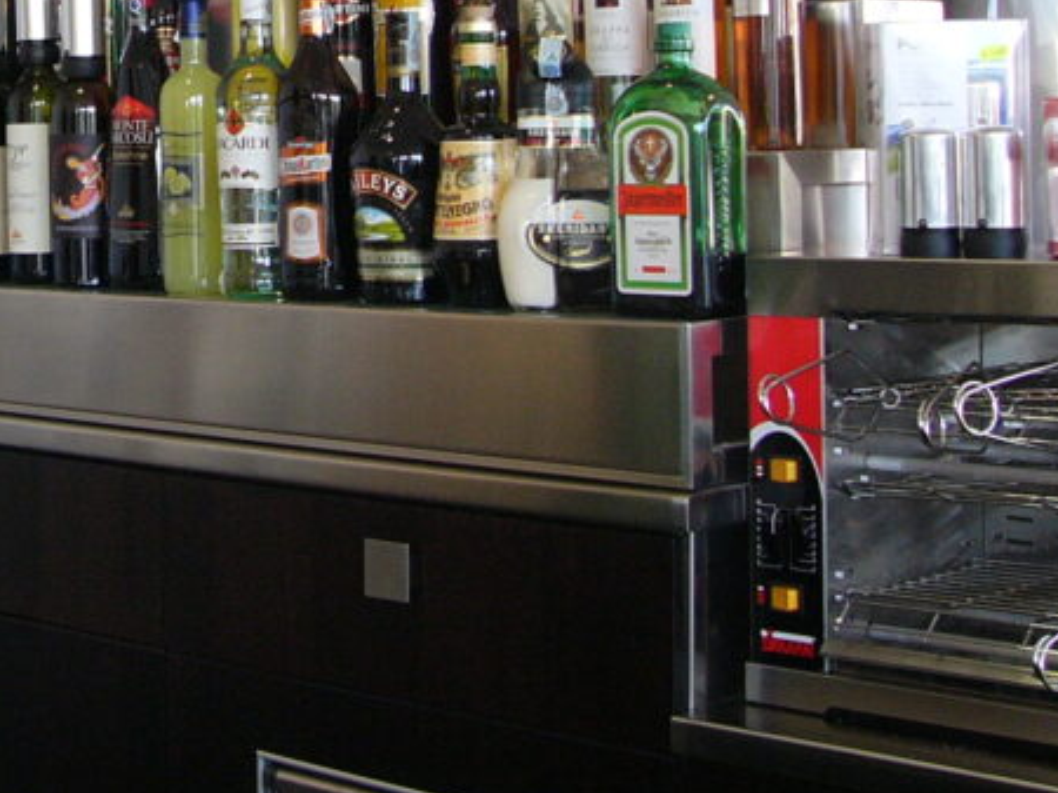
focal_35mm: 82
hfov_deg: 22.7
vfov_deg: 17.5
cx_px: -42
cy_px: -7
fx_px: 2505
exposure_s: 1/60
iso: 150
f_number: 2.8
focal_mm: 6
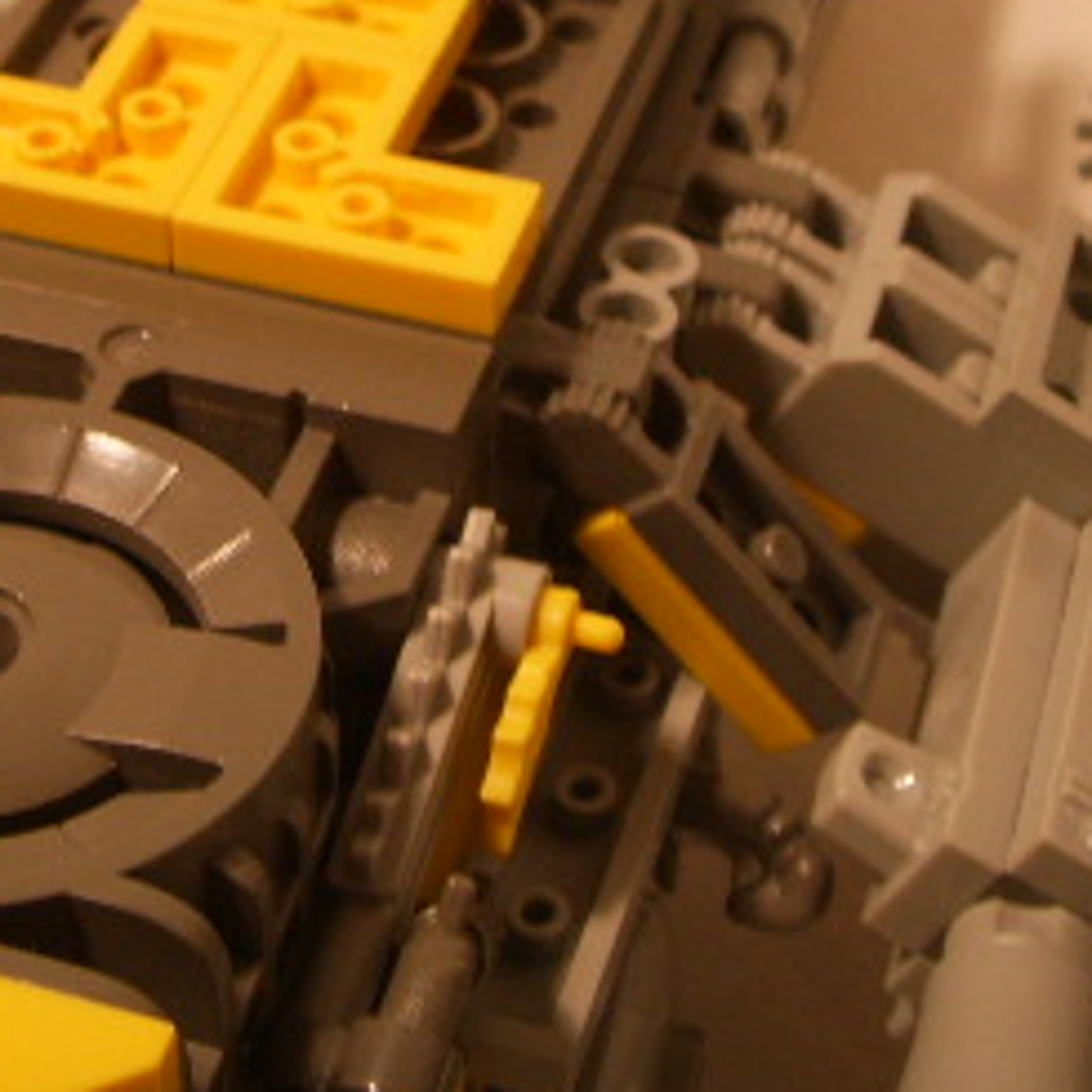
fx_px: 3212
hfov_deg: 19.1
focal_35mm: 90
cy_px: 111
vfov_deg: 19.0
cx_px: 223
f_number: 3.5
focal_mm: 6.6
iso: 63
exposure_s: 1/15
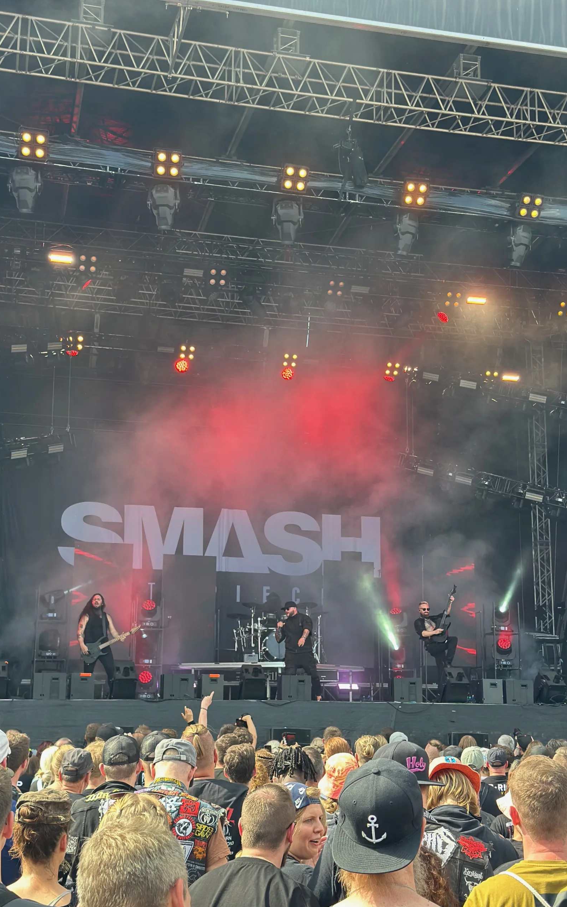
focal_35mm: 51
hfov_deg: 25.3
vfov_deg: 39.6
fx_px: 1261
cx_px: 305
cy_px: 454
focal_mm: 6.86
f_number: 1.78
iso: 125
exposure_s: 1/1199
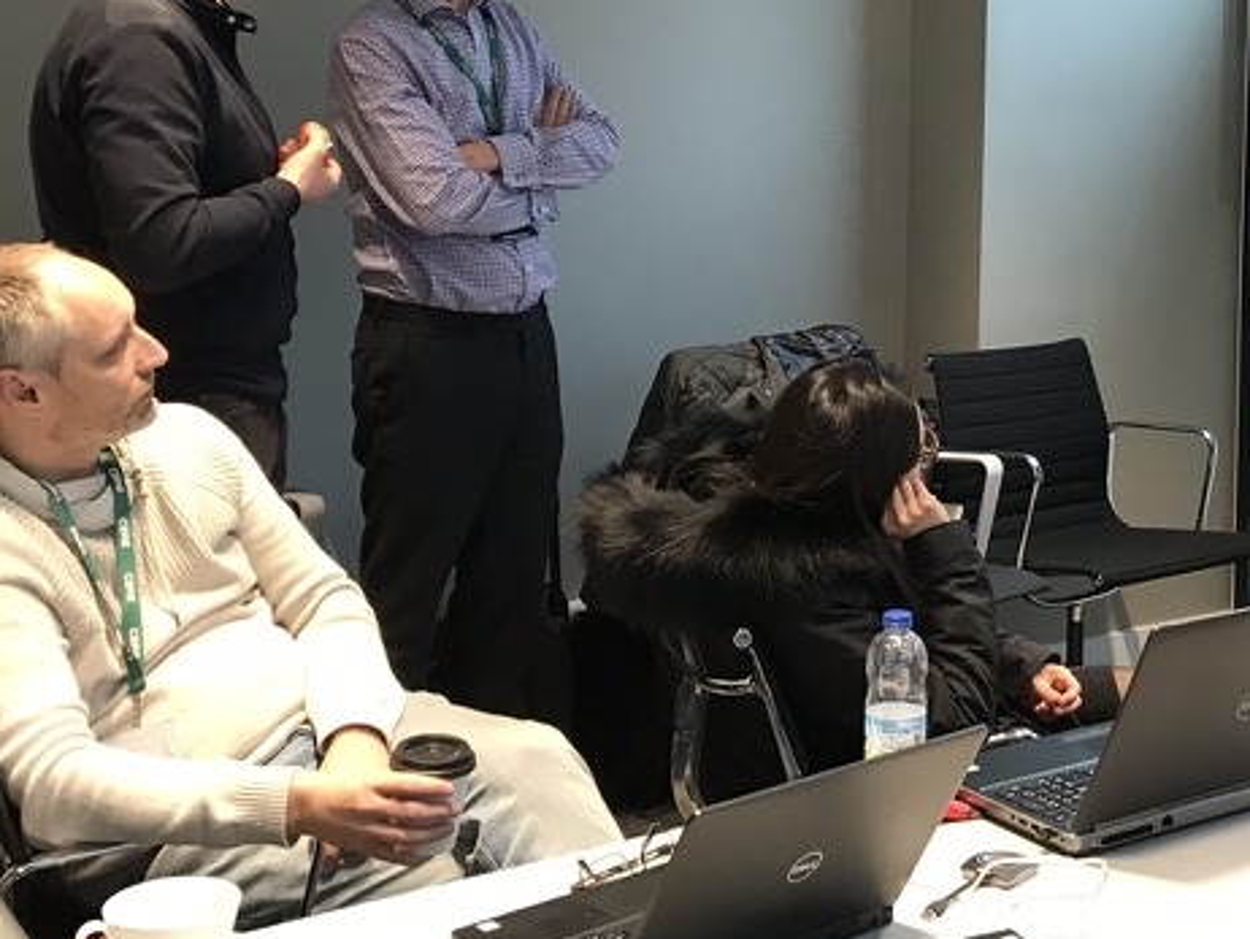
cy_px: 189
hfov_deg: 30.3
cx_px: 1036
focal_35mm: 62
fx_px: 2240
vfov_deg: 23.3
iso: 32
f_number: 1.8
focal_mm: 3.99
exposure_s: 1/25
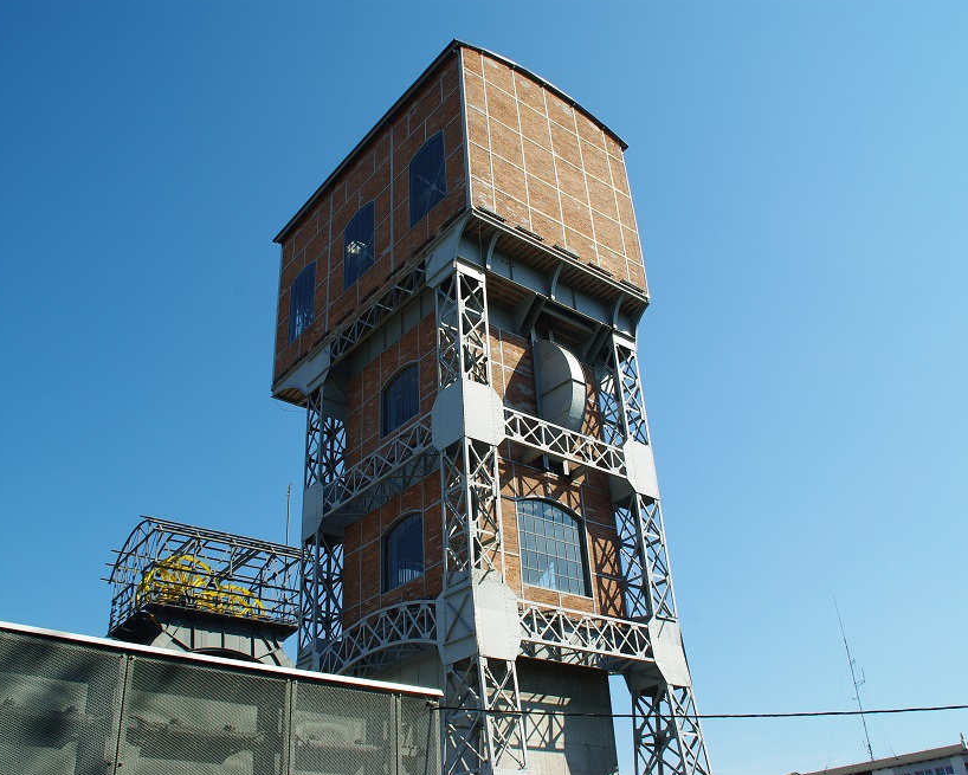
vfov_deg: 47.1
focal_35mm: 31
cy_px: 389
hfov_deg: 57.2
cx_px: 482
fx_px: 888
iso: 100
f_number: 9.5
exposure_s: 1/180
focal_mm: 18
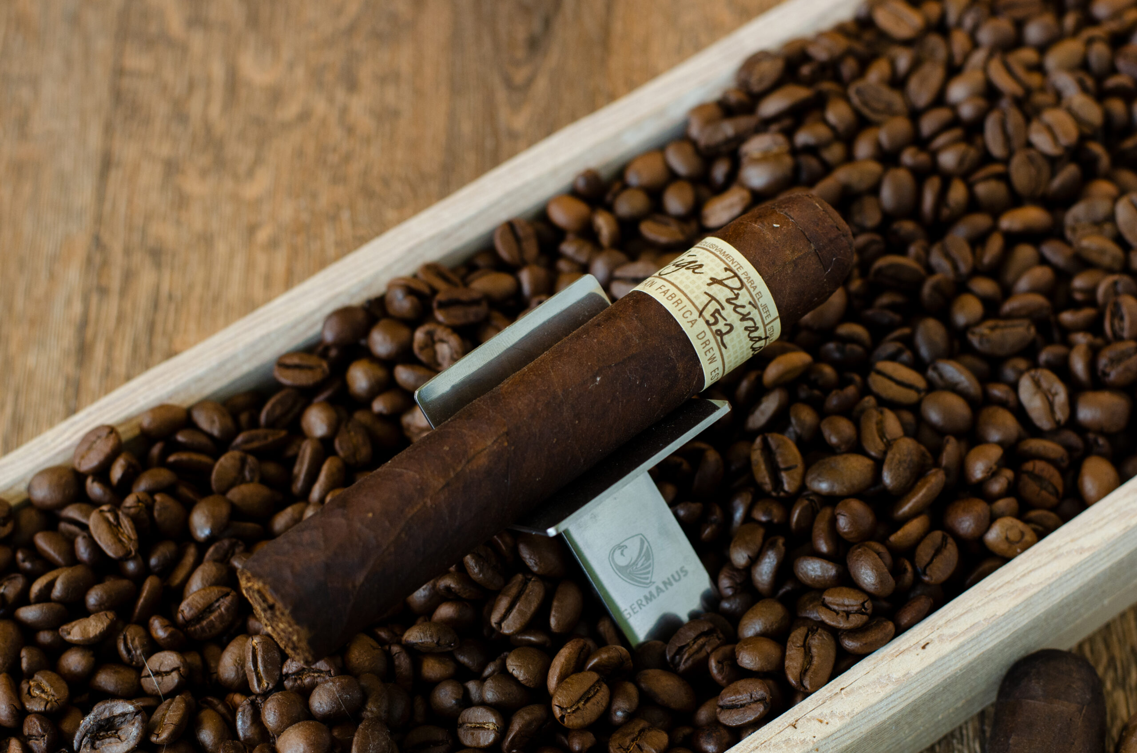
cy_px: 376
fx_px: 2364
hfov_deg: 27.0
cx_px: 568
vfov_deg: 18.1
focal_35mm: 75
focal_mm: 50
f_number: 4.5
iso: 640
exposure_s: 1/100
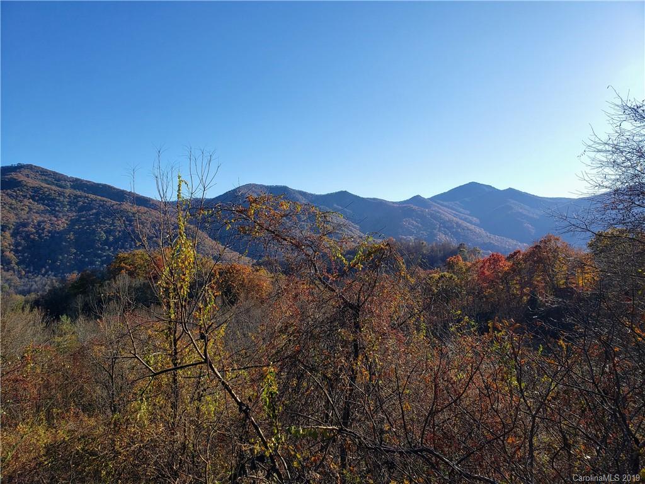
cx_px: 322
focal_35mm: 26
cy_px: 242
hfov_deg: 67.3
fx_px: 484
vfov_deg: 53.1
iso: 50
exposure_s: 1/1293
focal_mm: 4.3
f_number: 2.4
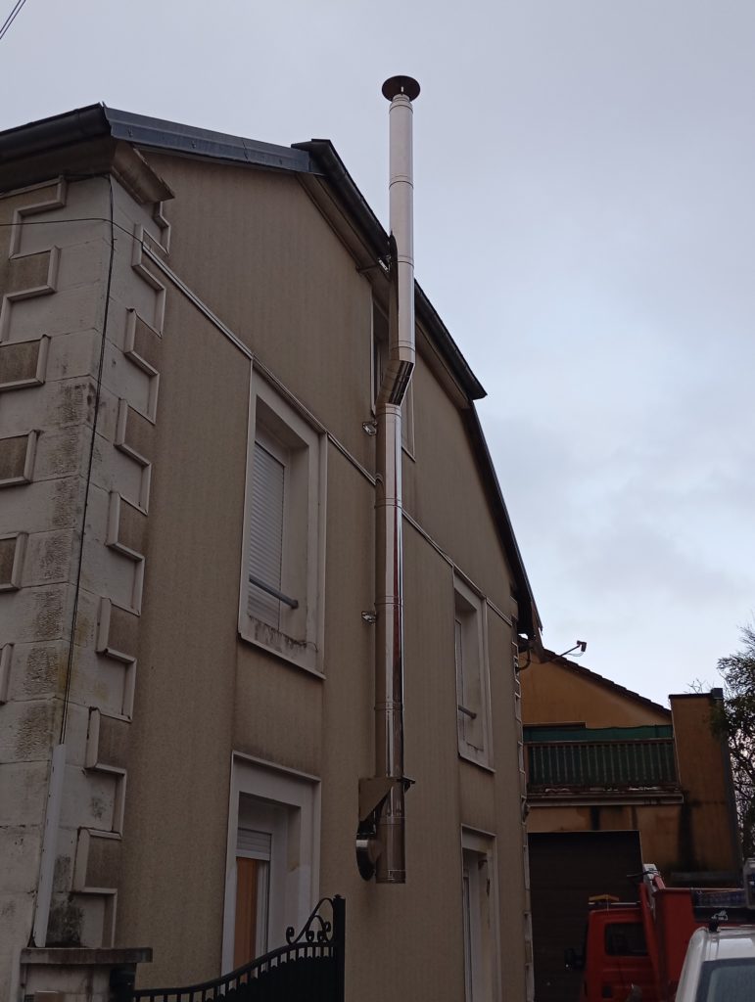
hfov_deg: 37.8
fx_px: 1102
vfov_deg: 48.9
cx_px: 378
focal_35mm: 38
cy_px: 501
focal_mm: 4.22
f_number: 1.8
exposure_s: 1/100
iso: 289
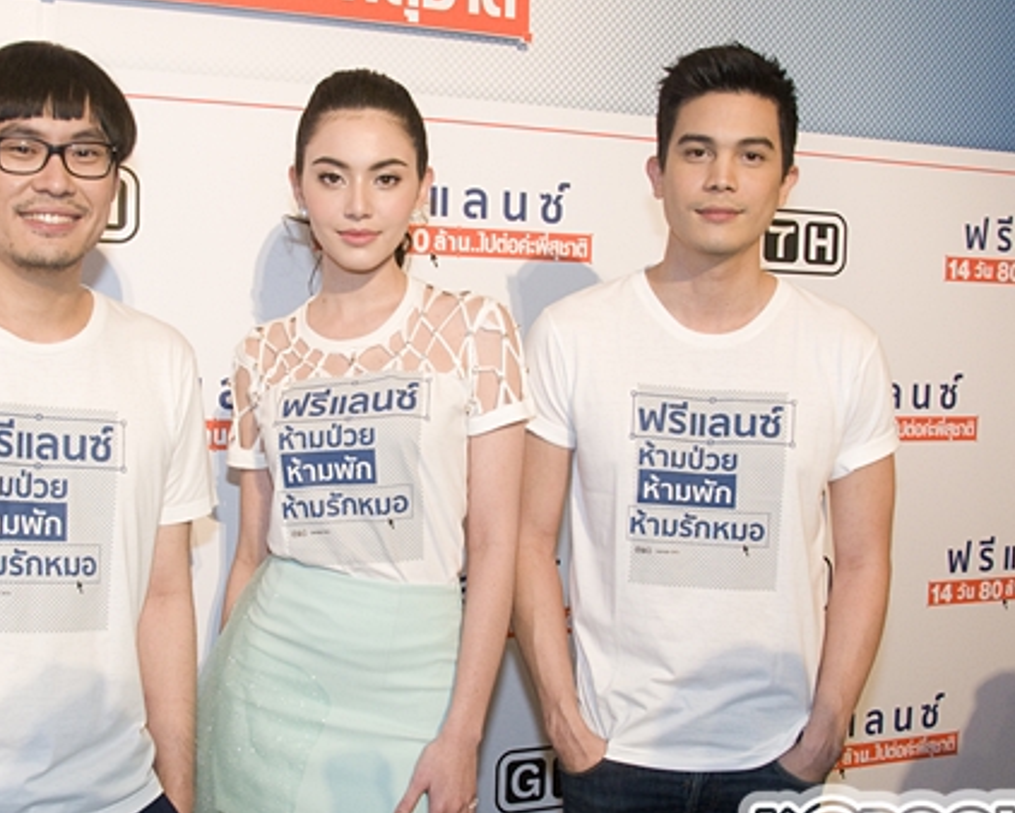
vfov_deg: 37.3
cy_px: 439
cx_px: 380
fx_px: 1202
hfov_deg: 45.4
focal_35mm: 40
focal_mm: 20
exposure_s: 1/100
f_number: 5.6
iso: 1250
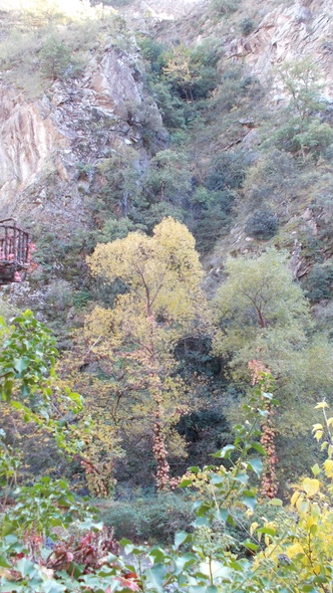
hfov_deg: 31.1
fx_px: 596
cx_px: 193
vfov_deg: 52.8
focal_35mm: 38
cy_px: 295
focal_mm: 4.6
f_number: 3.2
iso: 125
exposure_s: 1/25
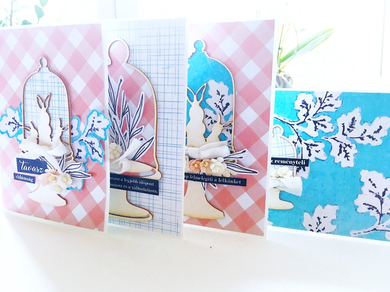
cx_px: 195
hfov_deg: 61.7
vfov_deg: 48.2
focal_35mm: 29
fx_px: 327
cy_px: 146
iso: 25
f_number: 2.2
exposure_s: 1/33
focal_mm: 4.15
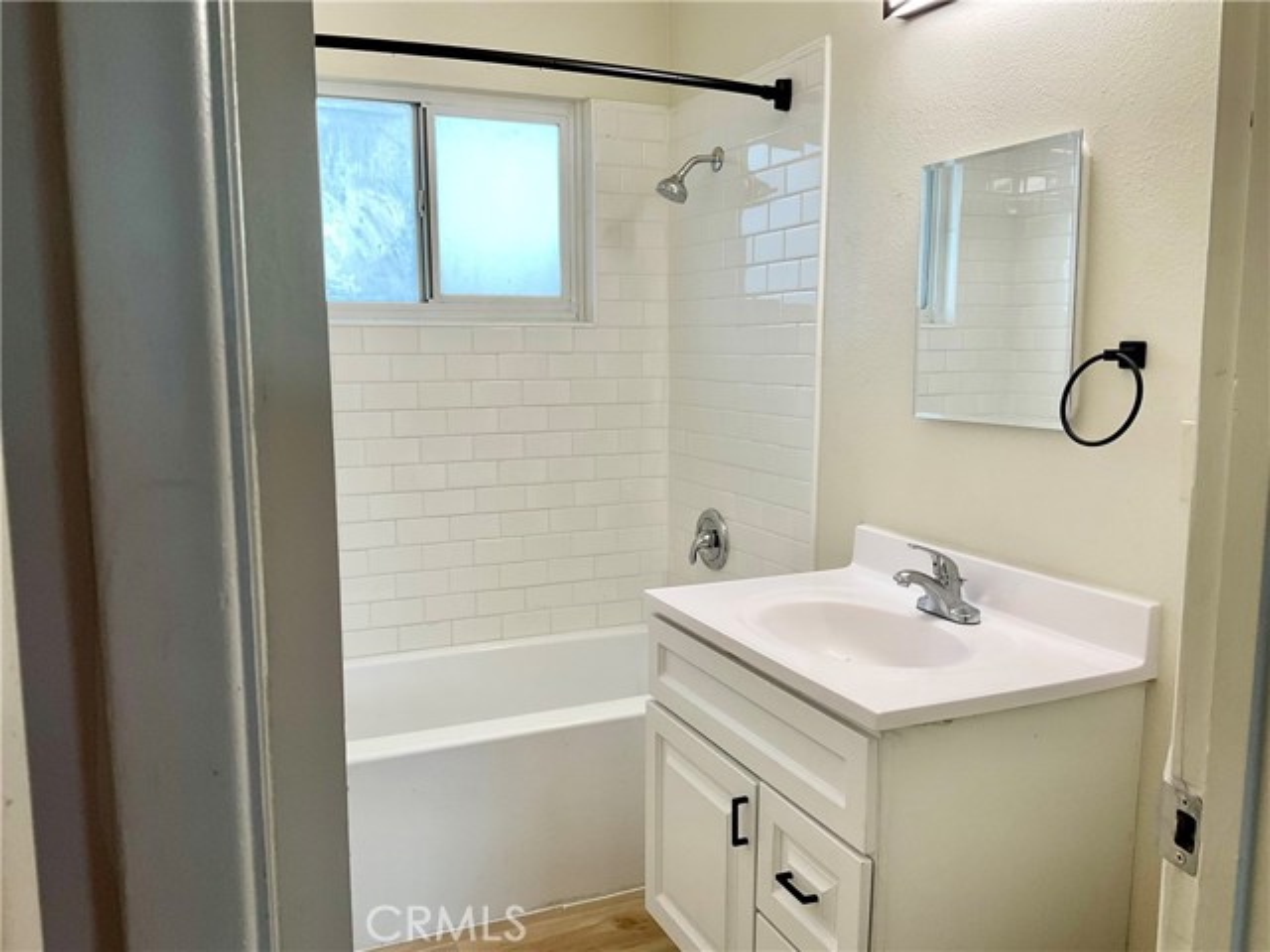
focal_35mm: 29
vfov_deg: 48.2
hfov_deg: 61.7
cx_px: 635
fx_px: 1064
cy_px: 476
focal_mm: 3
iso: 40
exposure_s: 1/60
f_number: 1.8
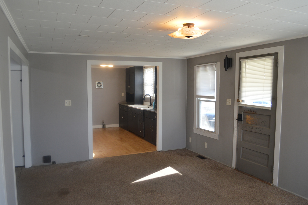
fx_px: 231
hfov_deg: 67.4
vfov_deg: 47.9
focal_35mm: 27
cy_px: 102
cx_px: 154
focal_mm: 18
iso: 400
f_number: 4.5
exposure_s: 1/80
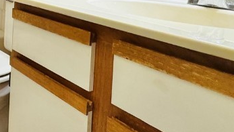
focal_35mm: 45
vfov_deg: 24.0
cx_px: -3
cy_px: -29
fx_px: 279
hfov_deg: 39.7
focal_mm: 2.22
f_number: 2.2
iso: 250
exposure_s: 1/120
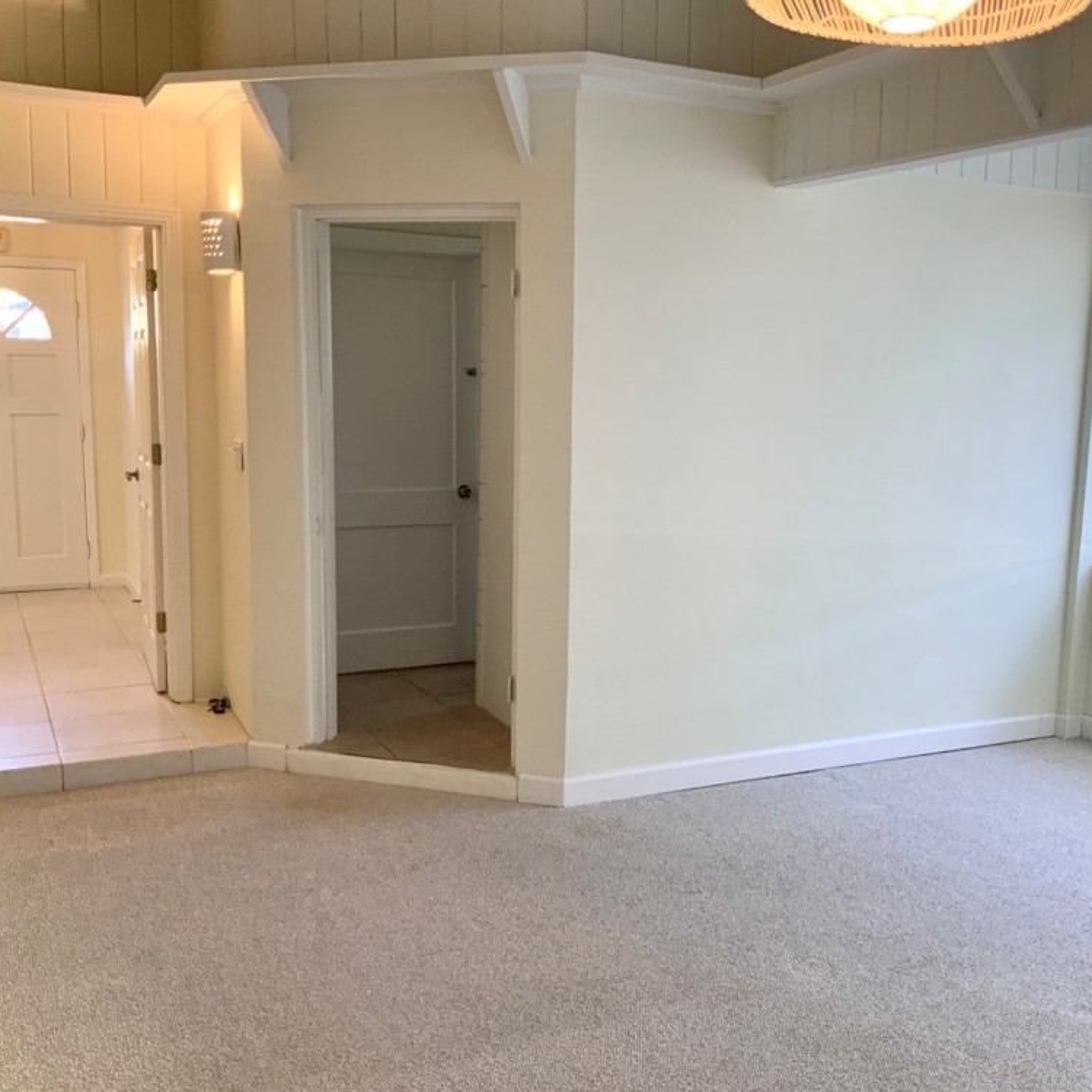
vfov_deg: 47.2
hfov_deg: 47.0
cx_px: 646
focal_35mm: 35
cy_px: 547
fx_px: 1249
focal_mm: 3
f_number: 1.8
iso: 80
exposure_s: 1/60
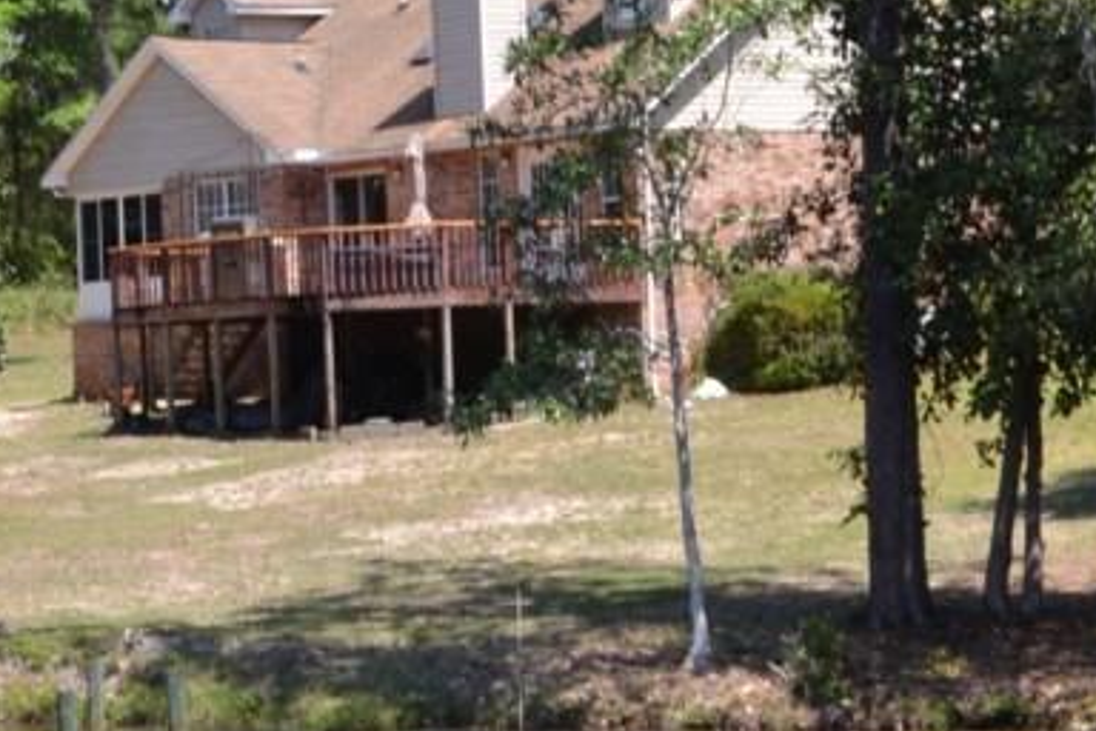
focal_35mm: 150
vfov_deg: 9.1
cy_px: 461
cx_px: 305
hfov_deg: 13.6
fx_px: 4566
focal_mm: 24
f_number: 6.3
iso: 100
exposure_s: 1/160
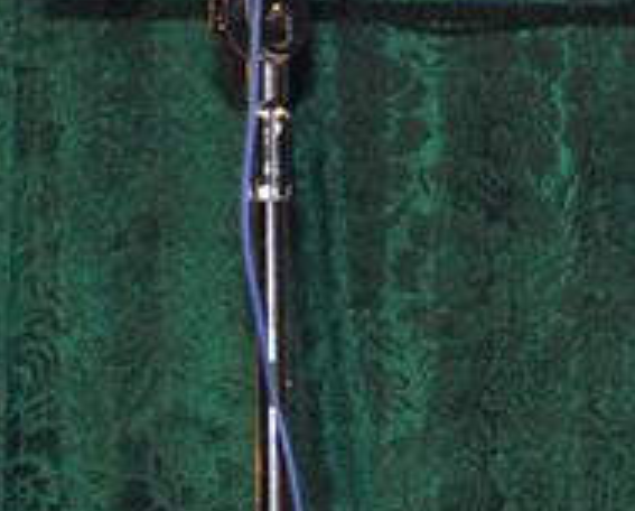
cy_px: 425
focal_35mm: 366
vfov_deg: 4.2
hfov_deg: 5.2
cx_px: 968
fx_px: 6893
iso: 2000
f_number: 5
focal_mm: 58
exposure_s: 1/60
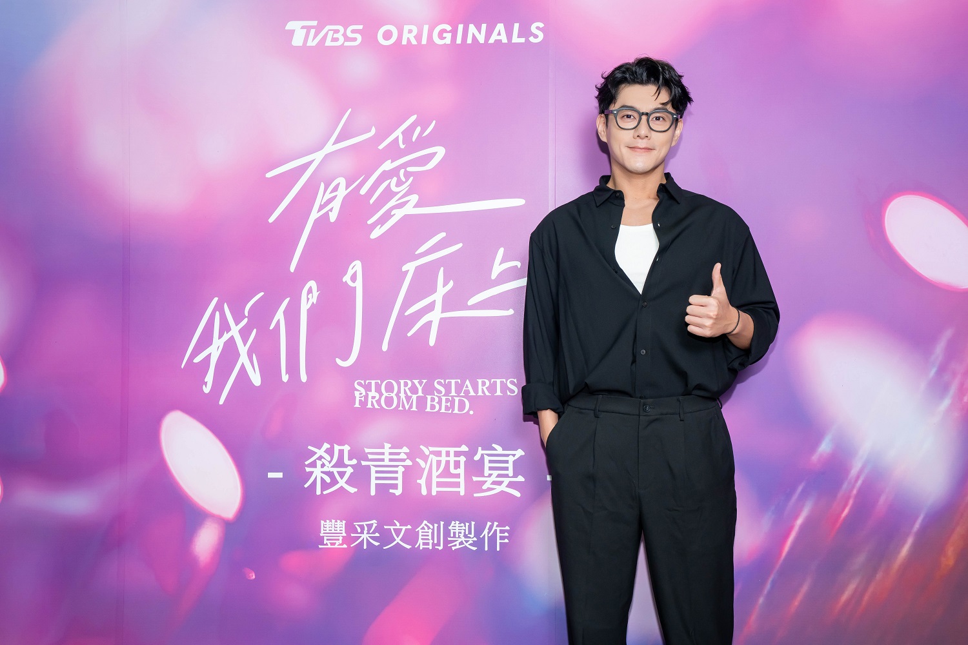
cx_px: 484
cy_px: 322
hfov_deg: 54.4
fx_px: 941
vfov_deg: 37.9
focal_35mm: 35
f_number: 5
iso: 640
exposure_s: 1/200
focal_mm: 35
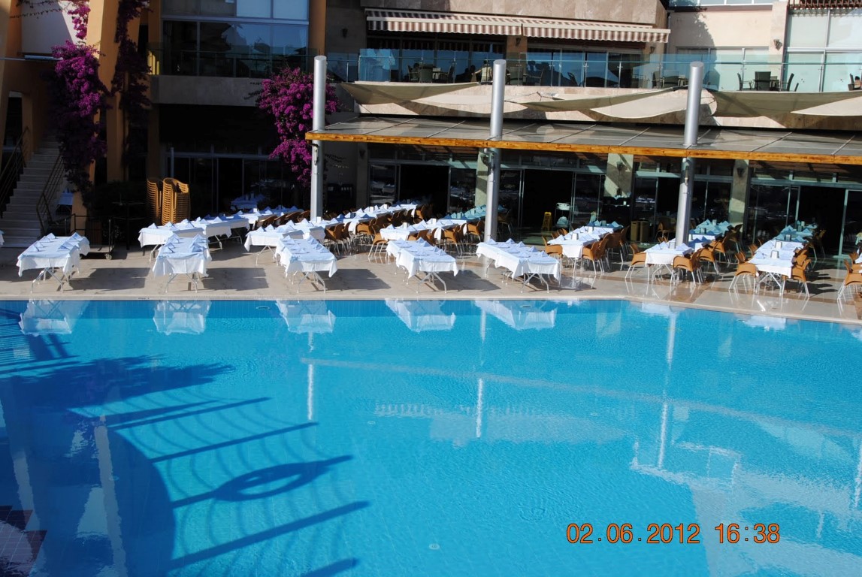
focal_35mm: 36
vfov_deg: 37.0
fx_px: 863
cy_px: 288
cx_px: 431
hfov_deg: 53.1
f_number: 8
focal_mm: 24
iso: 100
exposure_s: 1/250
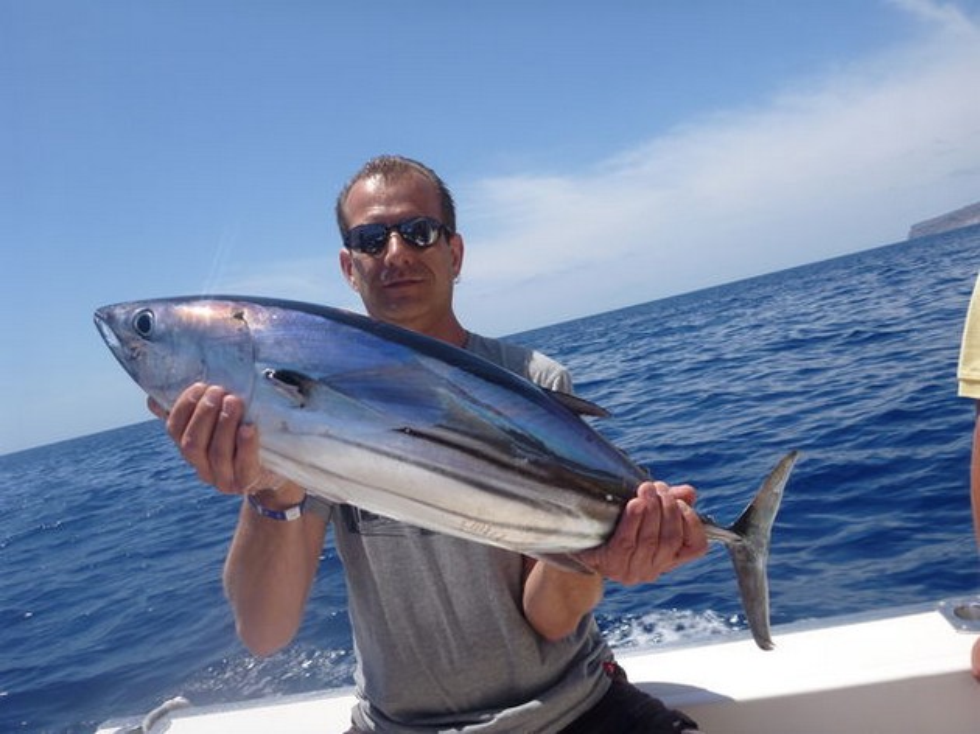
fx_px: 792
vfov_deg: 49.7
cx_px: 490
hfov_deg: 63.5
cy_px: 367
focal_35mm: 28
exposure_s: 1/125
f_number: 10
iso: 100
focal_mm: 4.9
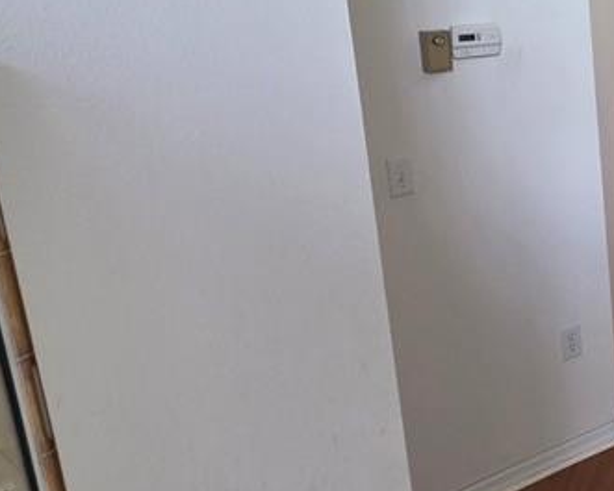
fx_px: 836
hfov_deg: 31.4
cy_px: 141
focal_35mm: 46
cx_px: 792
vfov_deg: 32.3
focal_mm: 2.2
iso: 250
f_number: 1.9
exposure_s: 1/120
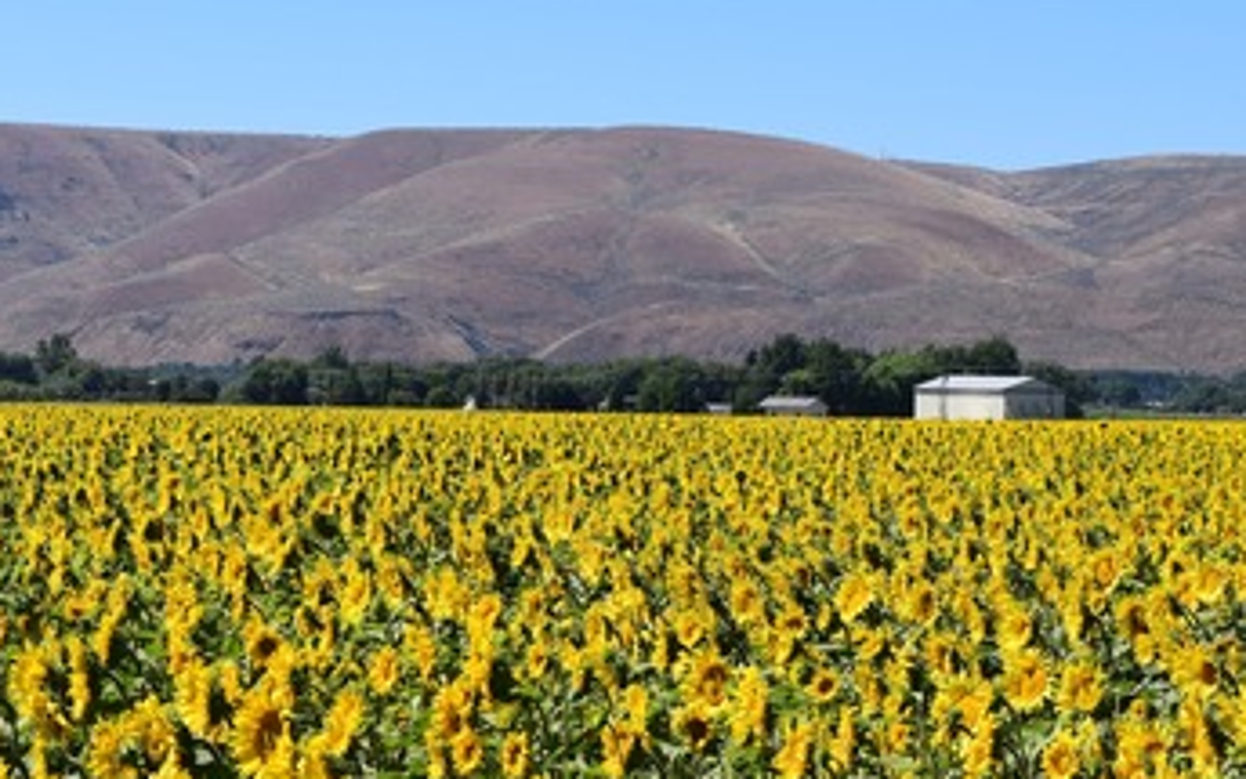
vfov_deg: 9.2
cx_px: 290
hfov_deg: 14.7
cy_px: 534
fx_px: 4817
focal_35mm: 142
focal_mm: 55
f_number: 11
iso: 280
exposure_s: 1/500
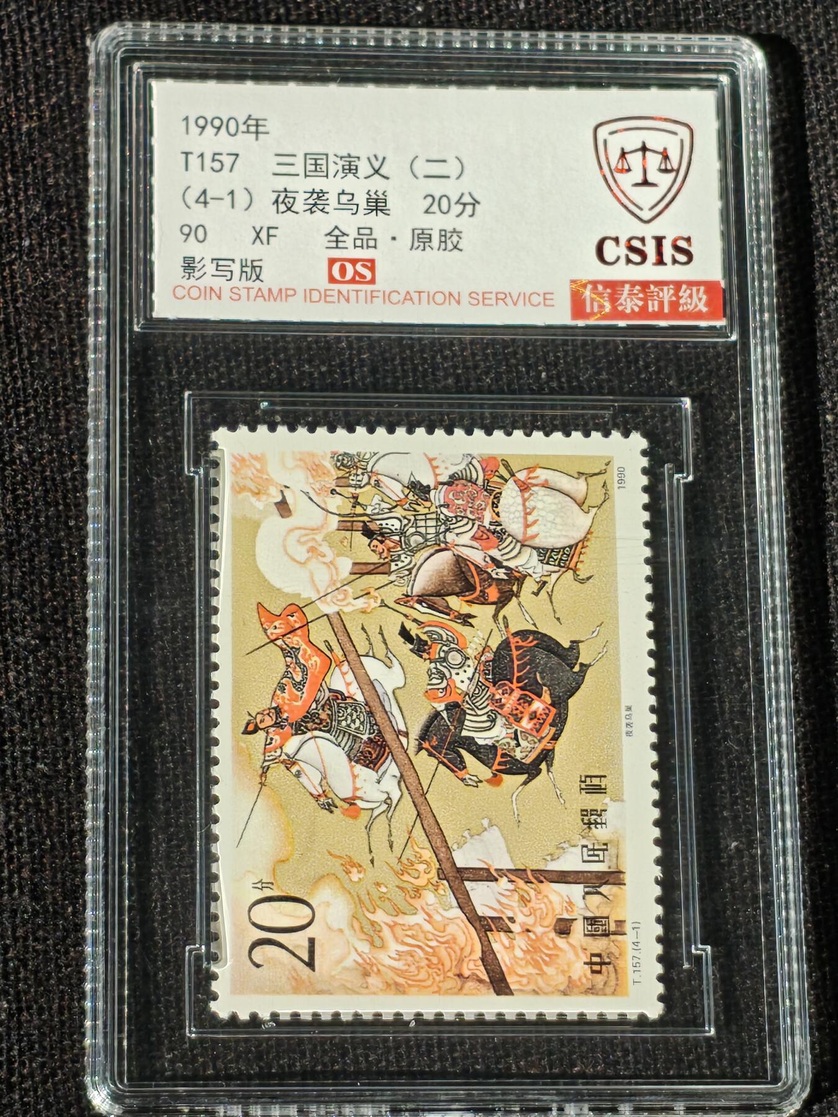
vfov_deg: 17.1
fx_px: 3712
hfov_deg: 12.9
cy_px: 558
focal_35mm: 115
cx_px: 419
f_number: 1.5
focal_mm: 4.94
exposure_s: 1/2644
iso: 50
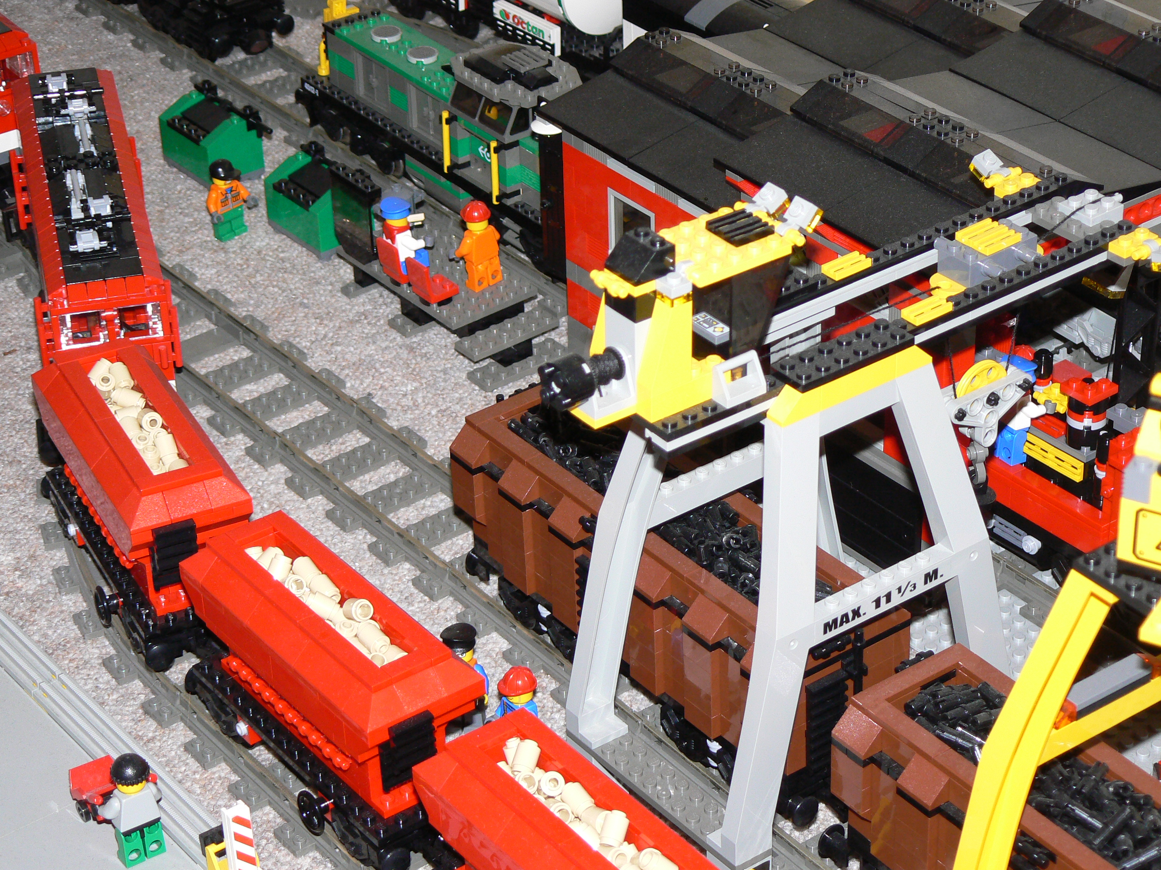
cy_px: 435
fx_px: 2884
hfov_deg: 22.8
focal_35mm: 86
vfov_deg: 17.2
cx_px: 580
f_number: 3.2
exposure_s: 1/50
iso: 100
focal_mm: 14.3
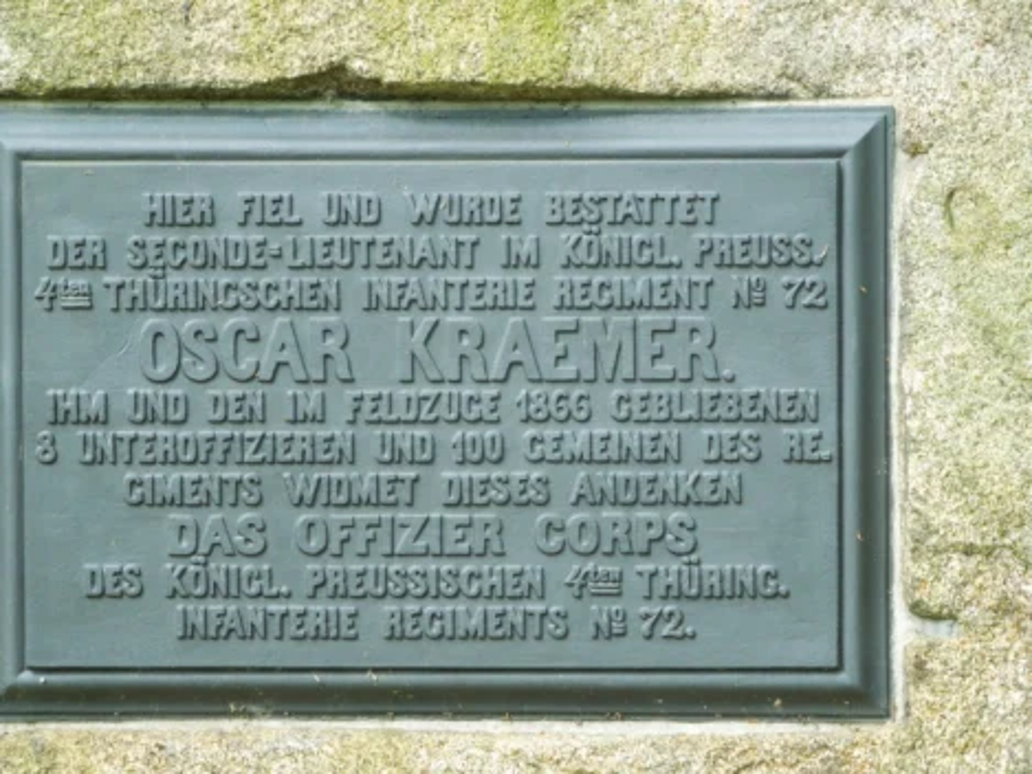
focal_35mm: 151
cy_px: 387
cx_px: 516
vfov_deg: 9.8
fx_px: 4503
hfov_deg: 13.1
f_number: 4.9
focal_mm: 27.2
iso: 400
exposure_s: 1/80
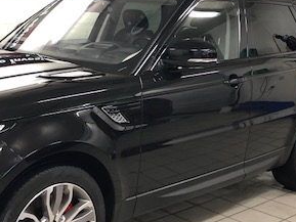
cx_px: 97
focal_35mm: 62
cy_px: 66
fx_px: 530
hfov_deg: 30.9
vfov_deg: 23.5
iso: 80
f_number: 1.8
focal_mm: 3.99
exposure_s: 1/17
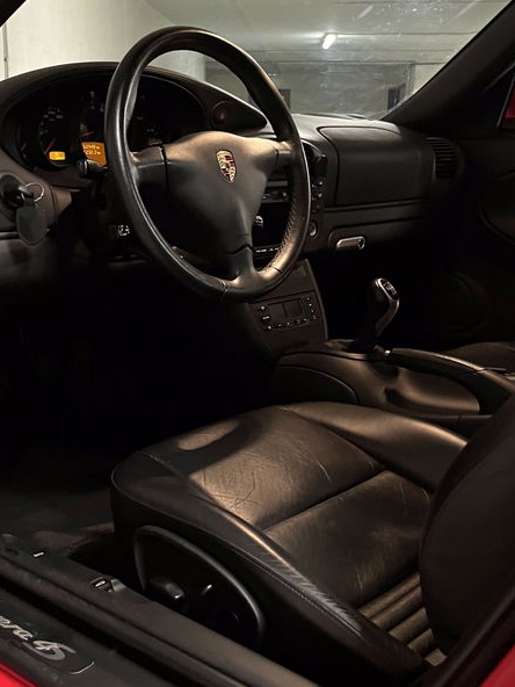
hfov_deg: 32.1
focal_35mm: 45
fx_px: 893
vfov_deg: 42.1
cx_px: 226
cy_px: 332
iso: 640
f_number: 1.6
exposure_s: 1/25
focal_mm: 5.1
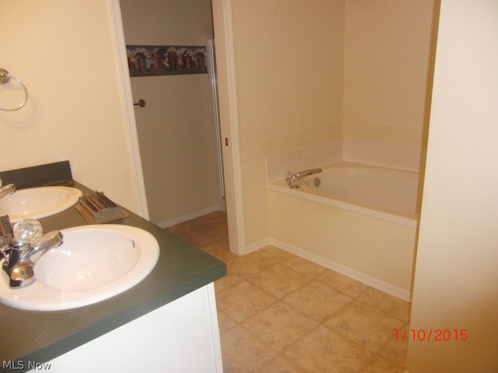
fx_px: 345
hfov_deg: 71.6
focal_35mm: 24
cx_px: 249
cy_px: 186
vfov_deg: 56.8
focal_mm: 4.3
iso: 400
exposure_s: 1/60
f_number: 3.2
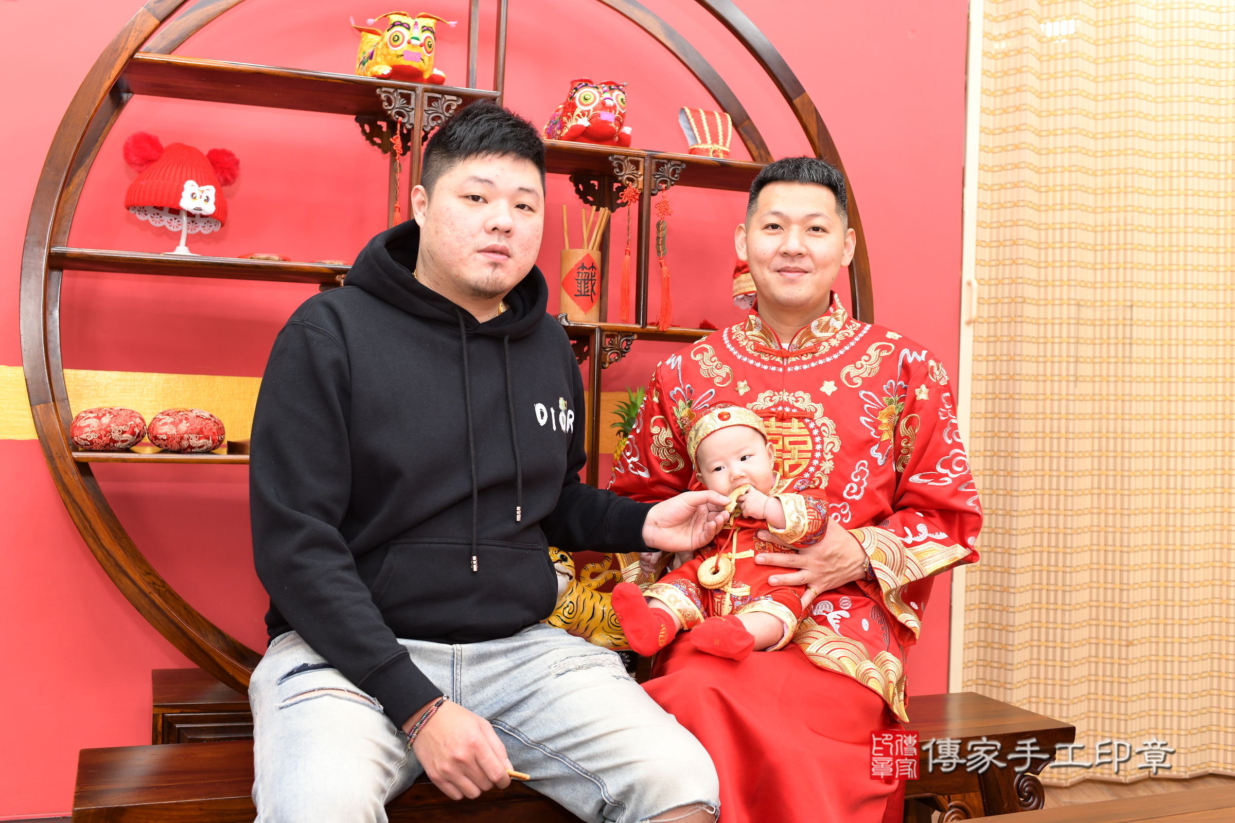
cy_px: 412
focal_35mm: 35
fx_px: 1201
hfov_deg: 54.4
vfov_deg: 37.9
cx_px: 618
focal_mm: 35
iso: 800
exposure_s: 1/200
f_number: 4.5
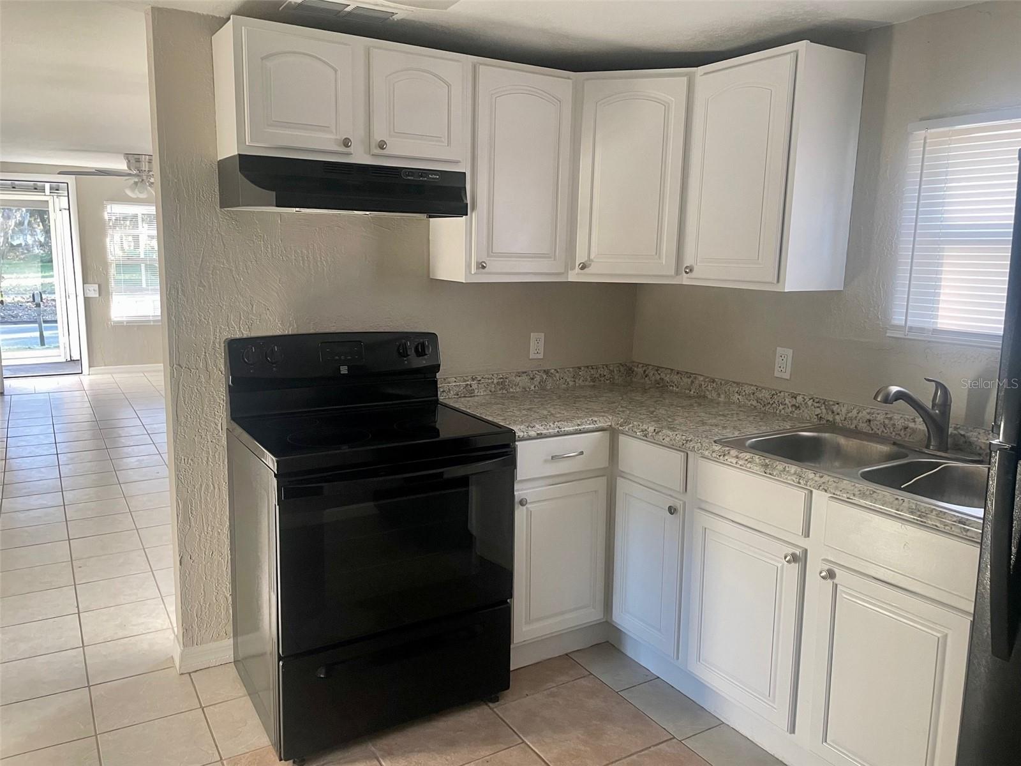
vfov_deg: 53.1
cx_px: 510
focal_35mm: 26
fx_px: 767
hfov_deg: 67.3
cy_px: 383
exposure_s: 1/60
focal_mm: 4.2
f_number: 1.6
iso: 250
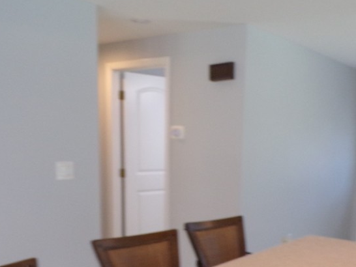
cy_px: 213
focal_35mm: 45
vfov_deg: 31.4
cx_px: 220
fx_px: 463
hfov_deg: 41.8
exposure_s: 1/34
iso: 200
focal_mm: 4.3
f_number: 3
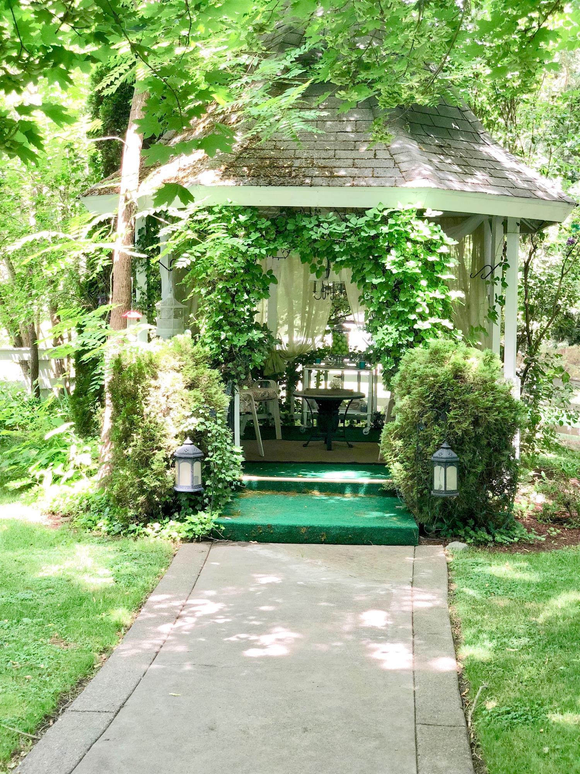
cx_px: 290
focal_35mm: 52
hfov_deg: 28.0
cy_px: 387
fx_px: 1162
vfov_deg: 36.8
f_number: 2.4
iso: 64
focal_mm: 6
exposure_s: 1/60
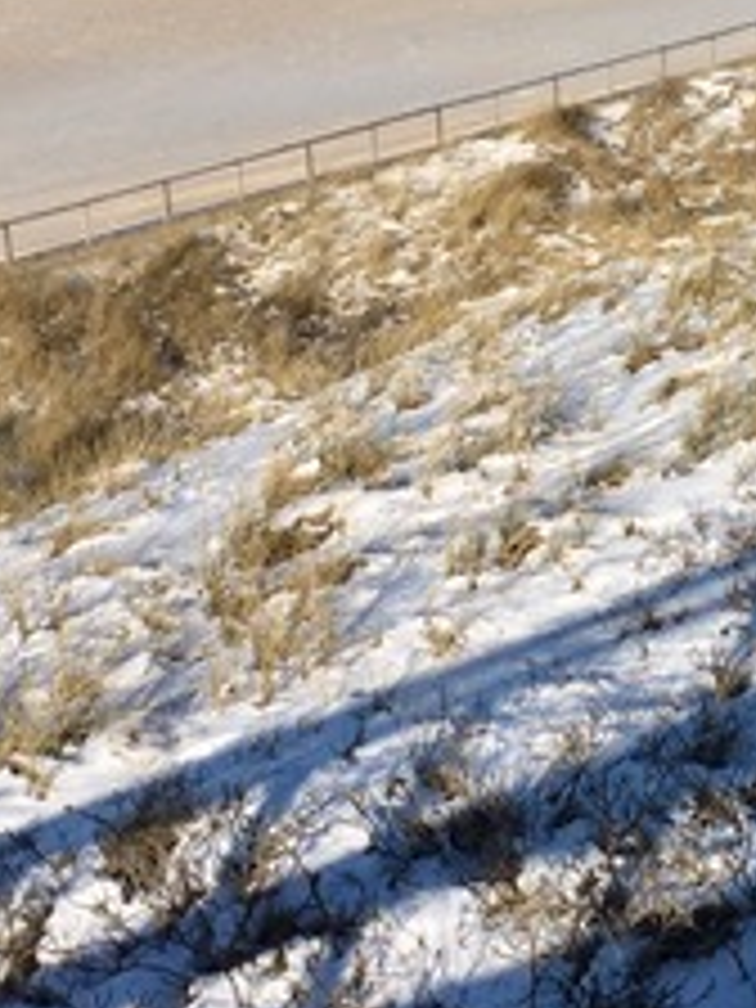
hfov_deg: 17.3
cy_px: 369
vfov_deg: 23.5
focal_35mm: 83
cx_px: 788
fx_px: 2417
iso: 25
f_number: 2.2
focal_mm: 4.15
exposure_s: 1/2331
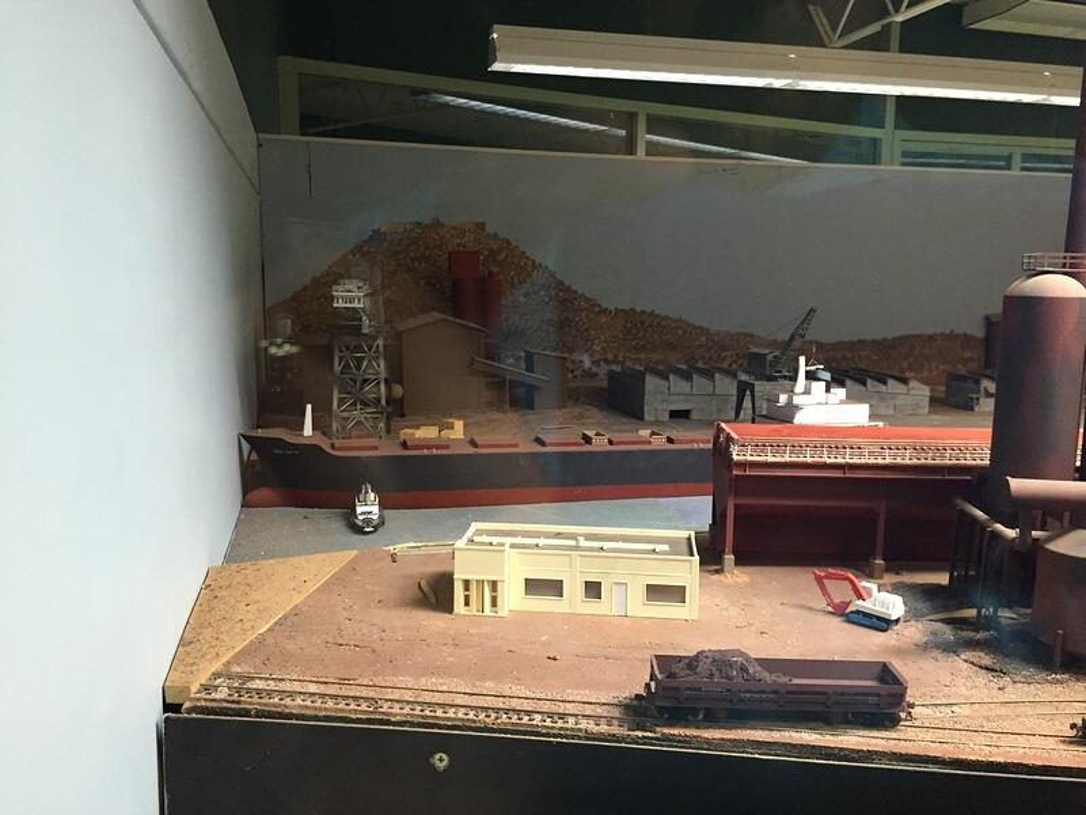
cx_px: 543
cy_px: 408
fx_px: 910
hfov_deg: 61.7
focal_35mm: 29
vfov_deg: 48.2
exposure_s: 1/20
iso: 250
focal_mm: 4.15
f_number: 2.2
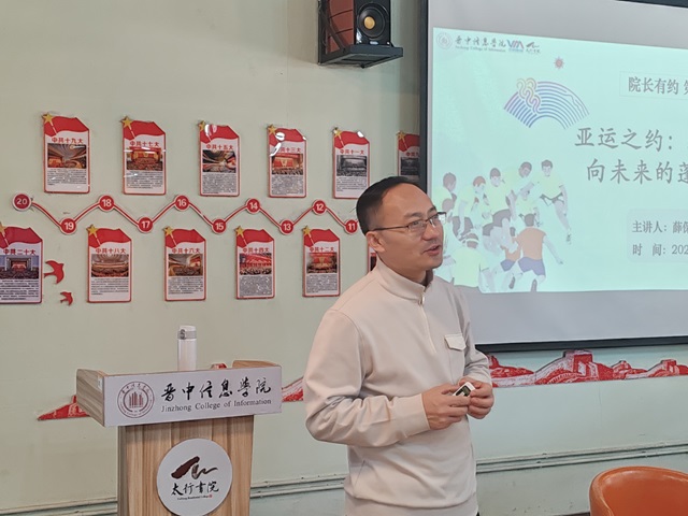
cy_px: 258
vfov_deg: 27.5
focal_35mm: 53
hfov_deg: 36.2
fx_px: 1053
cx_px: 344
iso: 800
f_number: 1.9
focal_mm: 6.12
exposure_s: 1/100
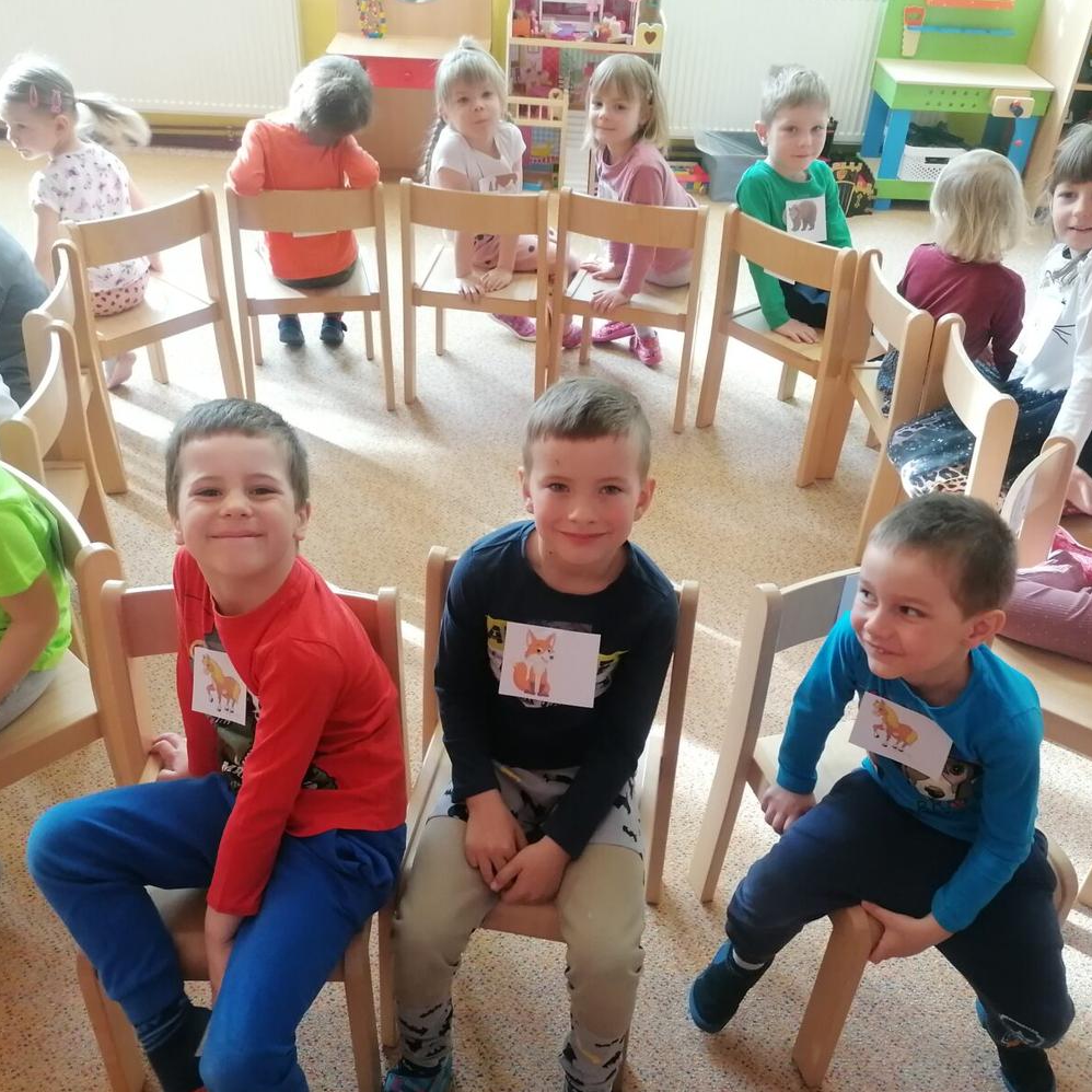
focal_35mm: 32
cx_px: 550
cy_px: 547
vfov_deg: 51.1
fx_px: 1142
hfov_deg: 51.1
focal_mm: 4.75
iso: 320
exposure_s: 1/100
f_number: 1.8
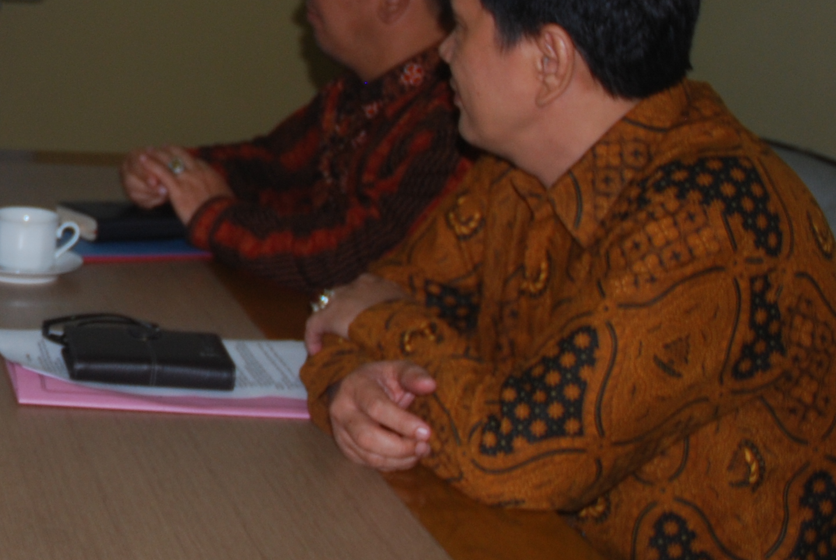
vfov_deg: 14.1
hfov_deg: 19.3
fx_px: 2255
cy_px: 112
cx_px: -275
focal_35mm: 97
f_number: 3.8
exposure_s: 1/60
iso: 200
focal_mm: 24
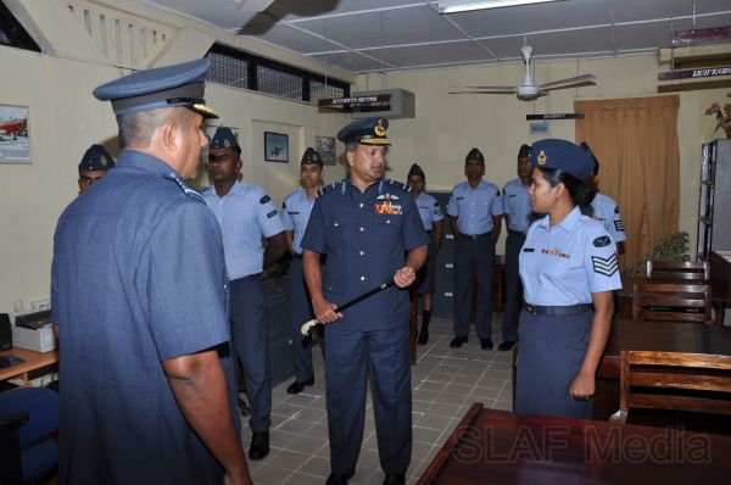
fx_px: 547
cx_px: 366
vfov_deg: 47.8
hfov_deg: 67.5
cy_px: 242
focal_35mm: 27
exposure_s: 1/125
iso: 200
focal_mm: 18
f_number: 5.6
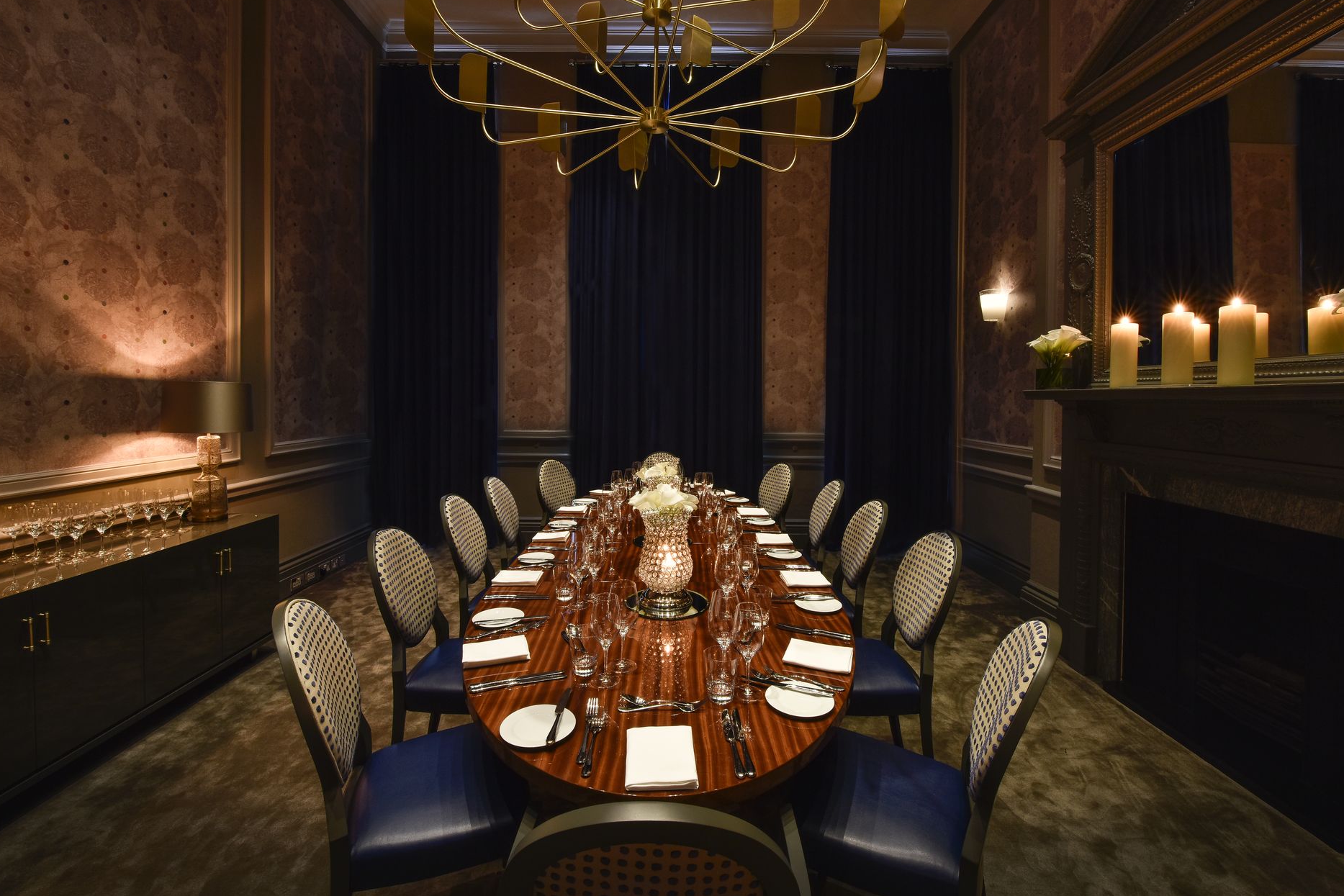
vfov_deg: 77.3
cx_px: 665
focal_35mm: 15
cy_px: 423
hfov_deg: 100.4
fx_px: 560
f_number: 18
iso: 160
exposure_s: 5
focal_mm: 14
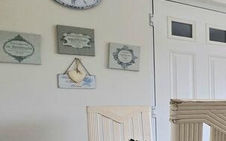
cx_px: 359
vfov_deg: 28.2
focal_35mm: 45
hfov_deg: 26.7
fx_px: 277
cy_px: 103
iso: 50
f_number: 2.2
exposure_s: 1/312
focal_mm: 2.2
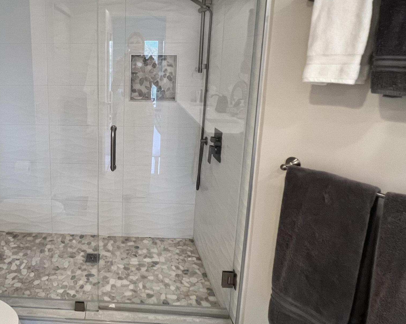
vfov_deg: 57.8
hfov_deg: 65.8
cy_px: 116
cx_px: 99
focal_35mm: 24
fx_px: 288
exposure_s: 1/121
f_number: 1.8
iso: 200
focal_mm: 1.57
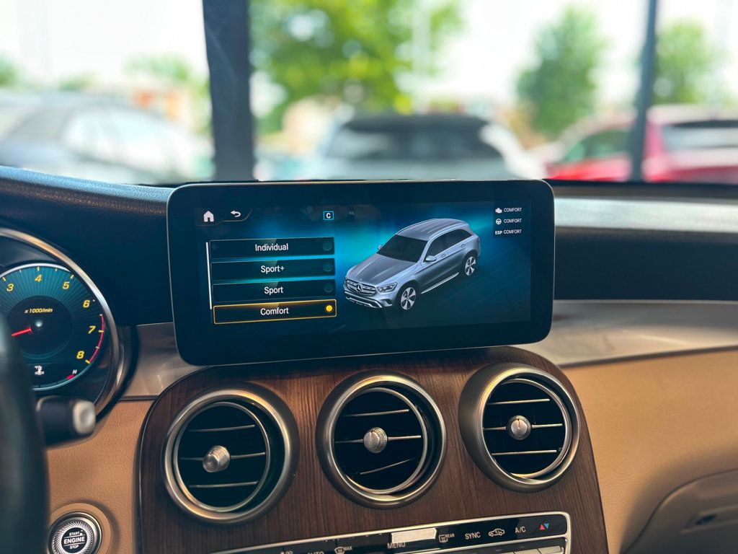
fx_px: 554
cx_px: 369
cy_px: 277
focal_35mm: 26
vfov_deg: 53.1
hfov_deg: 67.3
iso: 64
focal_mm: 5.7
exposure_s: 1/114
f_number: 1.5
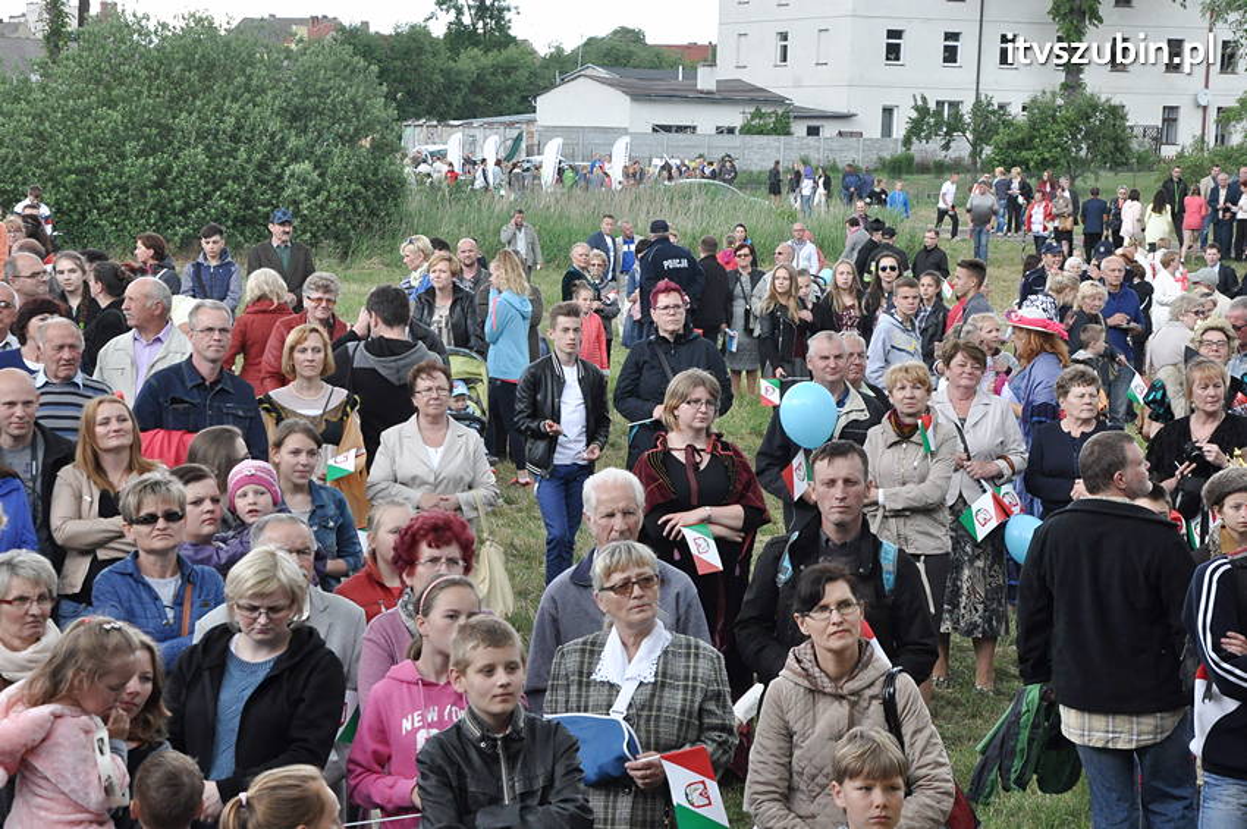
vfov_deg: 17.5
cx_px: 624
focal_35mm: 78
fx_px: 2699
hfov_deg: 26.0
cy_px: 414
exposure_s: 1/160
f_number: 13
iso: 1250
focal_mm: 52
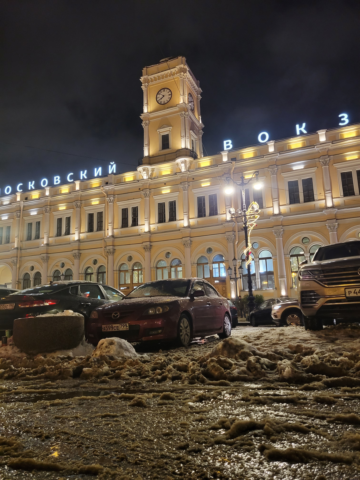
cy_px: 240
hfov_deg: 53.1
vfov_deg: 67.3
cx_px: 180
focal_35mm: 26
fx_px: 361
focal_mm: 5.4
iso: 500
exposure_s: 1/50
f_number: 1.8
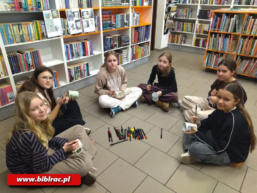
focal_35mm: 27
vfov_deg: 51.4
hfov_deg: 65.3
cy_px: 96
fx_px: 200
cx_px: 128
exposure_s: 1/33
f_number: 1.79
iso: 344
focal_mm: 4.74
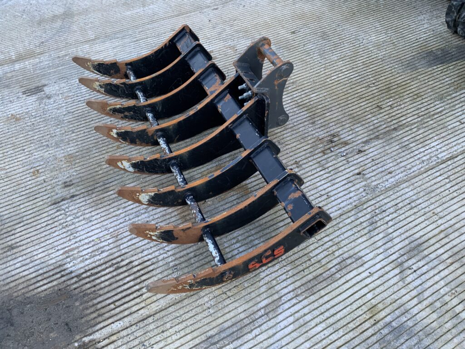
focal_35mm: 29
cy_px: 174
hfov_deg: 61.7
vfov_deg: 48.2
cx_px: 232
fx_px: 390
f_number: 1.8
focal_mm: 3
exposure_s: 1/122
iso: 64
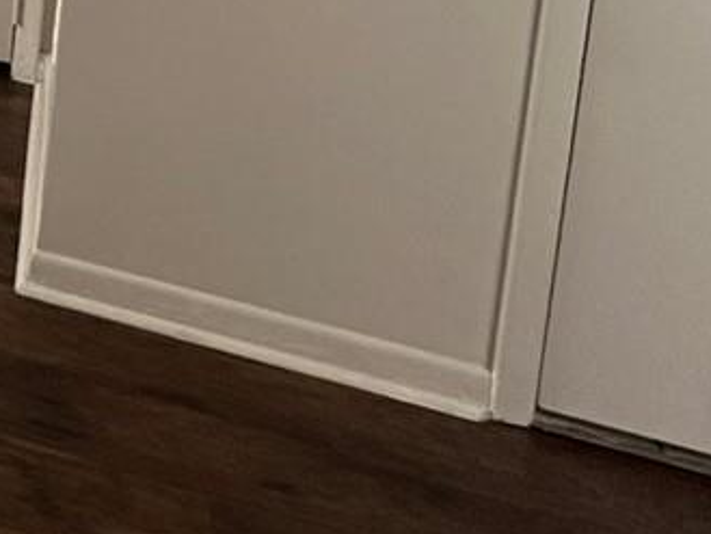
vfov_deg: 17.4
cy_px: -443
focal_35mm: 68
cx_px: -527
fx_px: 1397
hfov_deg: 20.9
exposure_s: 1/99
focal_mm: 2.22
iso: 125
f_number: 2.2
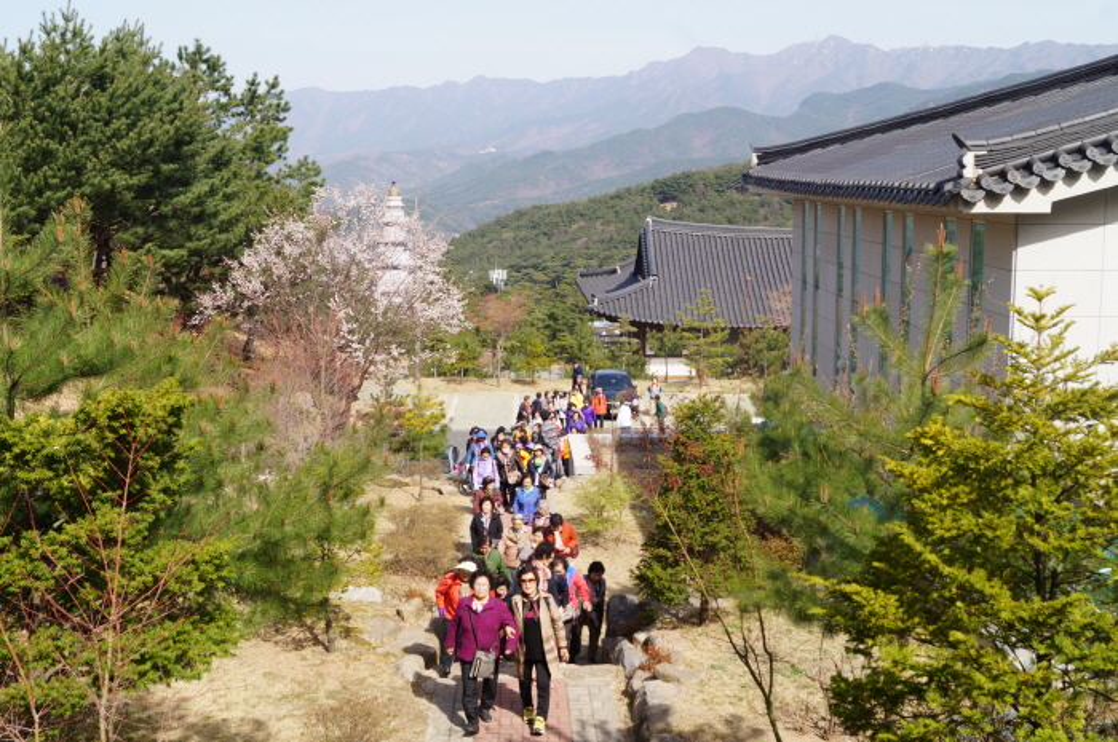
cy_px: 371
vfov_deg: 34.1
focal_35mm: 39
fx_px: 1210
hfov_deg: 49.6
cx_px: 559
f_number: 11
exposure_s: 1/80
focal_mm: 26
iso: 100
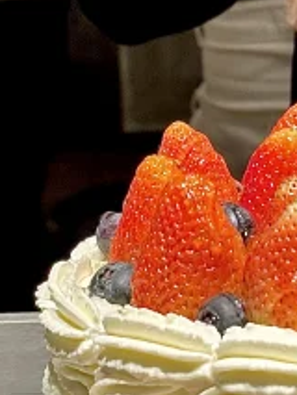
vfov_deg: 12.2
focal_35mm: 162
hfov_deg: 9.0
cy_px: 119
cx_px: 423
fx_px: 1851
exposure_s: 1/50
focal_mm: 6.86
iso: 125
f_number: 1.78
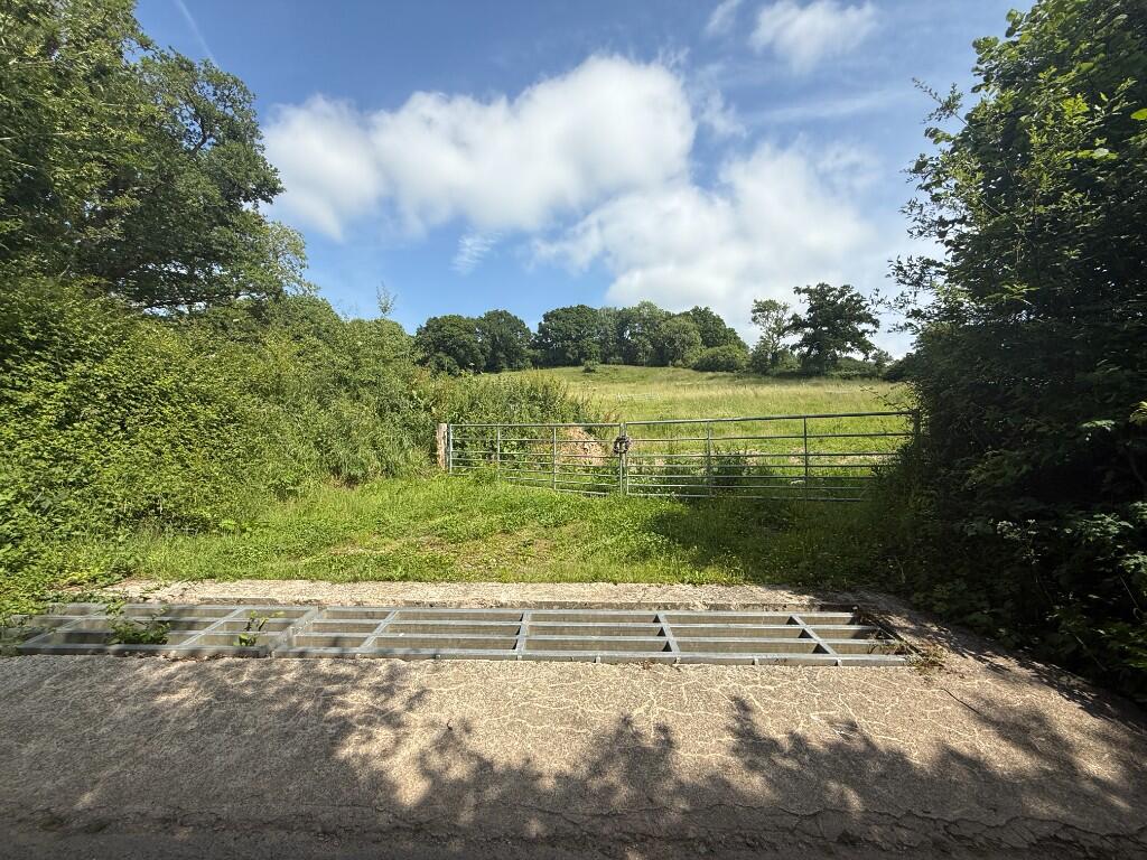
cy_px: 430
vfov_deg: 85.7
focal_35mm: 14
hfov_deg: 102.1
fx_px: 464
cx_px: 574
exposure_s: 1/1497
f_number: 2.2
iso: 50
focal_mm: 2.22
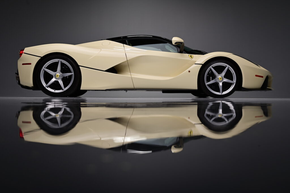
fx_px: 402
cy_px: 96
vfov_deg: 26.9
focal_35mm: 50
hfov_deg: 39.6
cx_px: 145
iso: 100
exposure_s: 1/200
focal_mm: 50
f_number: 8
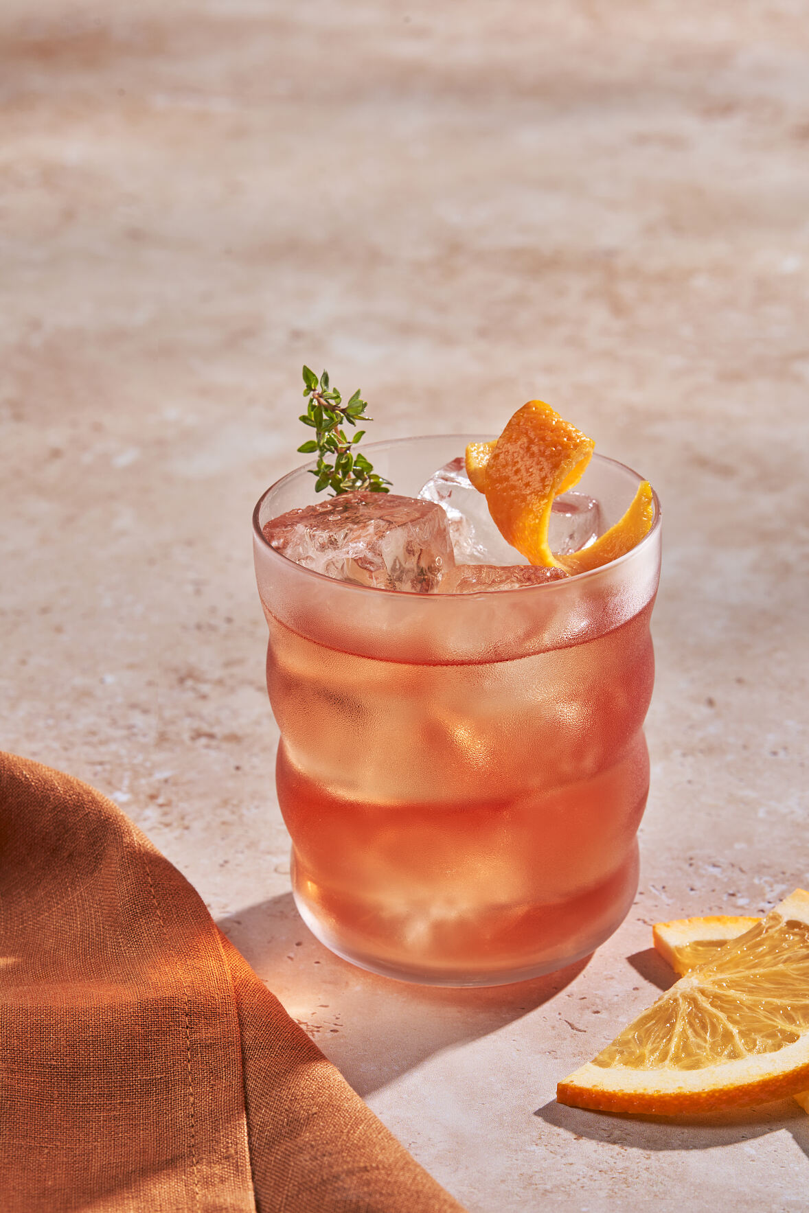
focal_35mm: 100
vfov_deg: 20.4
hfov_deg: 13.7
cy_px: 606
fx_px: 3371
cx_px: 404
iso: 100
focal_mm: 100
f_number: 14
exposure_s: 1/160
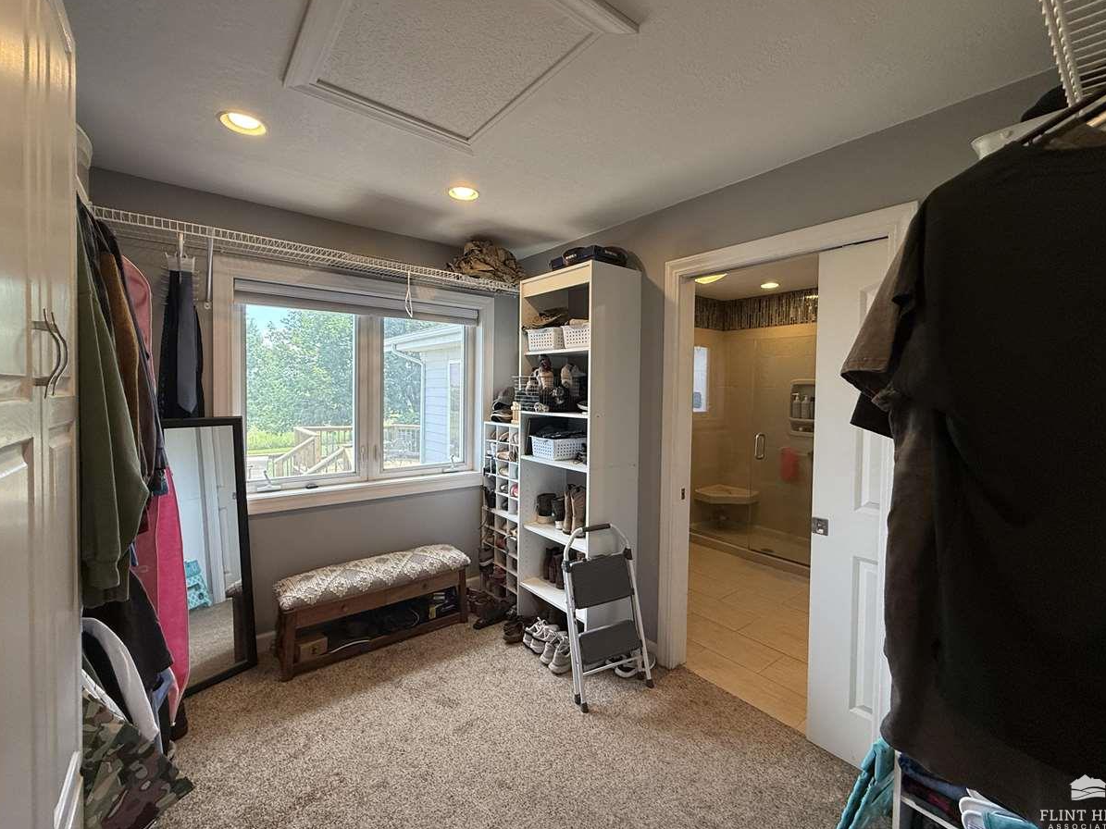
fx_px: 479
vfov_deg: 81.7
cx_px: 553
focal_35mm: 15
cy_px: 402
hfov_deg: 98.2
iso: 160
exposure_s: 1/120
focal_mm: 2.22
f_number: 2.2
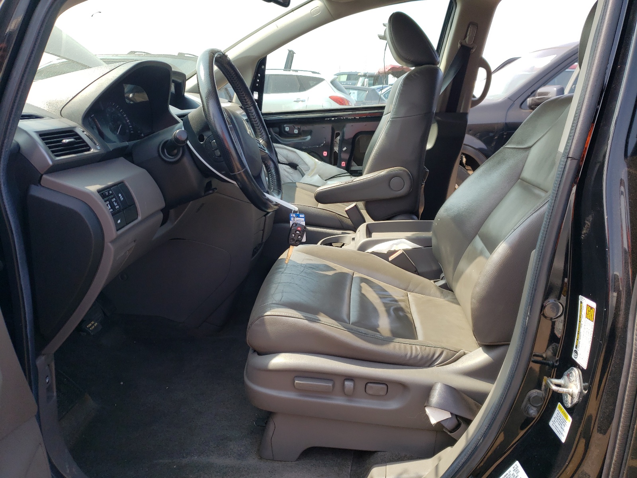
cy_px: 239
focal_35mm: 26
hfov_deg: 67.3
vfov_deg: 53.1
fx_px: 478
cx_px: 318
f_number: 1.5
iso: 50
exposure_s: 1/625
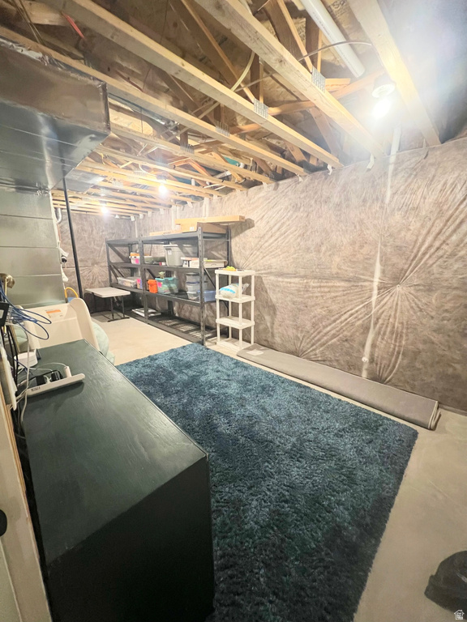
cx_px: 234
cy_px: 311
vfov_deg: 106.2
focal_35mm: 13
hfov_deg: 89.9
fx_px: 234
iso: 800
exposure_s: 1/40
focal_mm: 1.57
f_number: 1.8
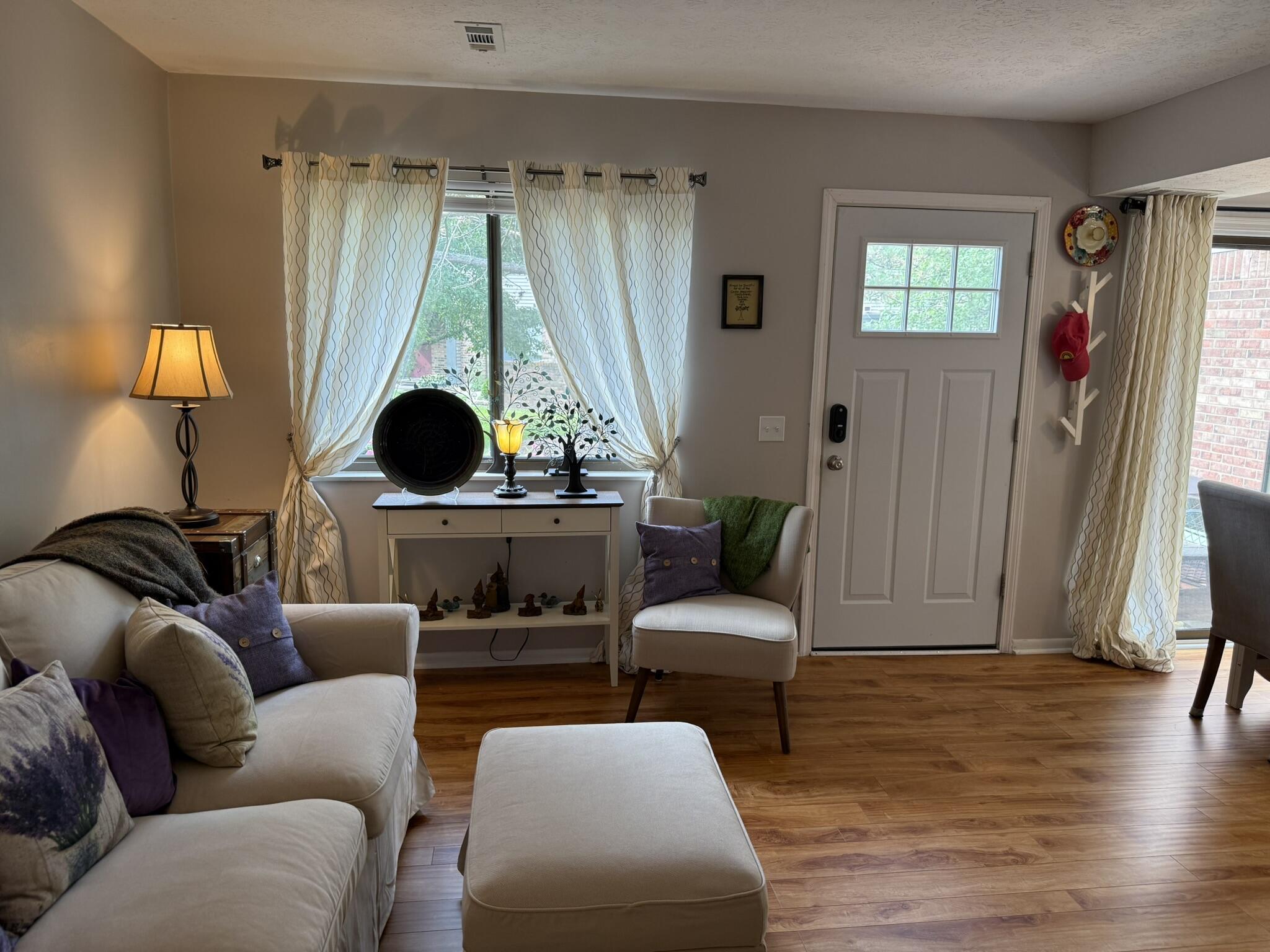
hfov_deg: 71.6
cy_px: 476
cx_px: 635
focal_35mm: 24
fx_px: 881
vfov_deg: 56.8
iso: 125
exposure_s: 1/120
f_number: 1.78
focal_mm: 6.76
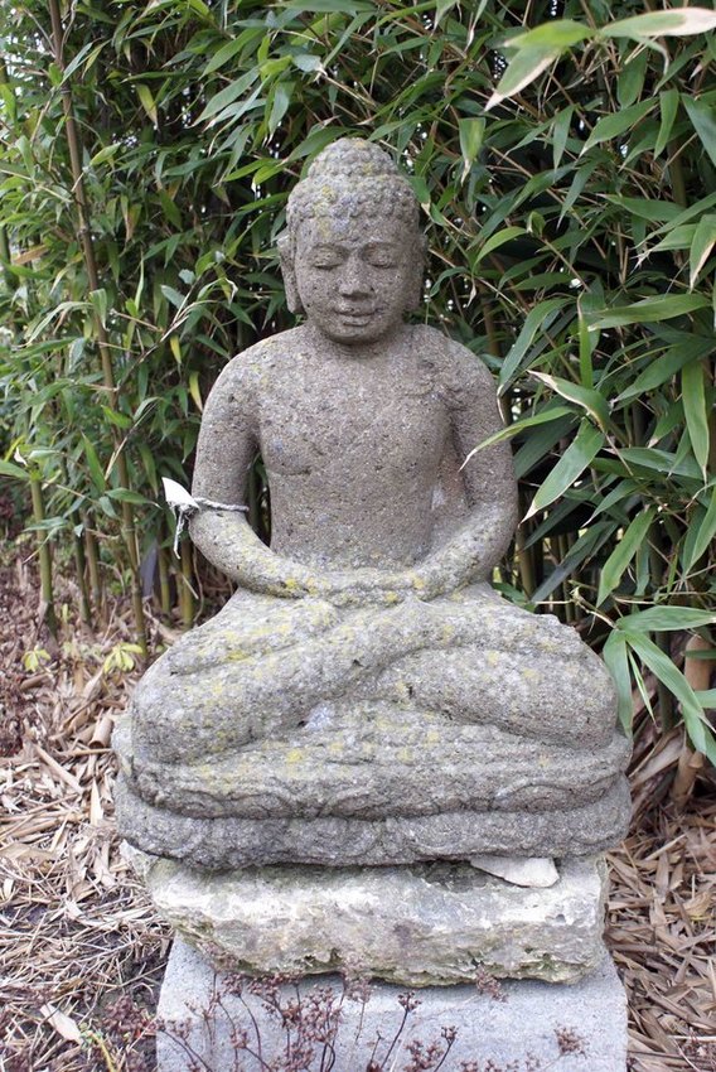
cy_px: 536
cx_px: 358
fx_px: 1251
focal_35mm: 42
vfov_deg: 46.4
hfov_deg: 31.9
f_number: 5
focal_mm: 28
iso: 160
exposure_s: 1/50
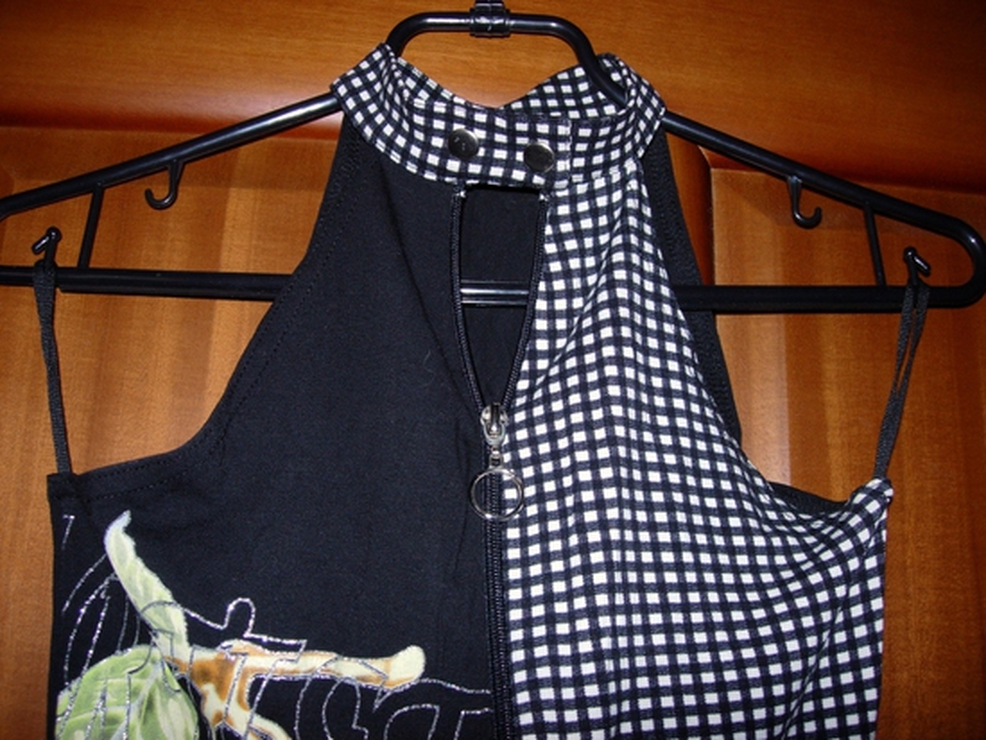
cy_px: 370
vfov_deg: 37.7
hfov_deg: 49.0
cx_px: 493
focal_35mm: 38
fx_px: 1083
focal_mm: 7.8
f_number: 2.8
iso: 79
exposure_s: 1/64
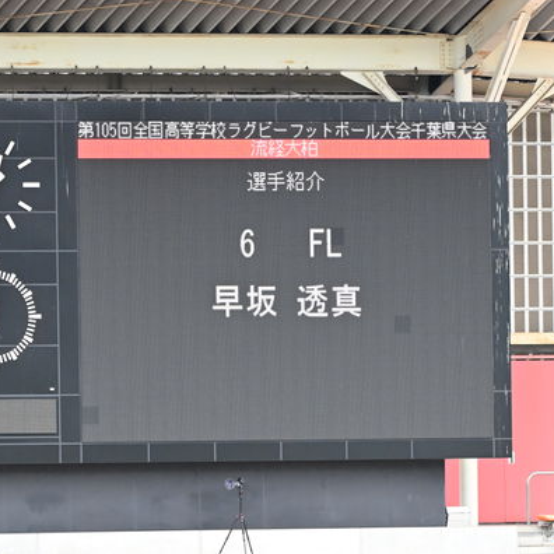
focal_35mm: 499
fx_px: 9035
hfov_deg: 3.5
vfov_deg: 3.5
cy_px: 277
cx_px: 274
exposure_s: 1/1250
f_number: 5.6
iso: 4000
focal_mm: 260
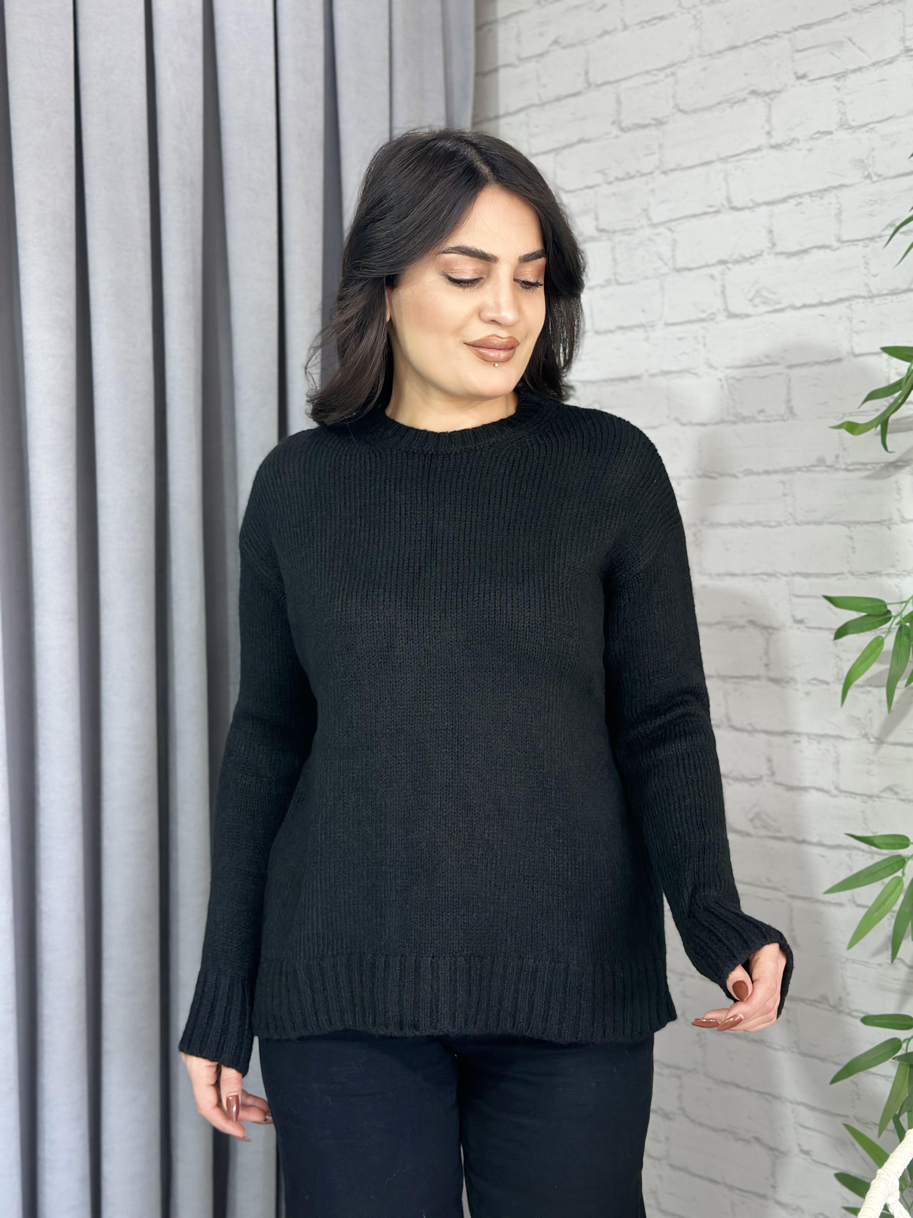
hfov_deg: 30.3
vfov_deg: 39.7
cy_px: 609
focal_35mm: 48
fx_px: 1688
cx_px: 456
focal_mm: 6.86
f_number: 1.78
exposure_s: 1/100
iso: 64
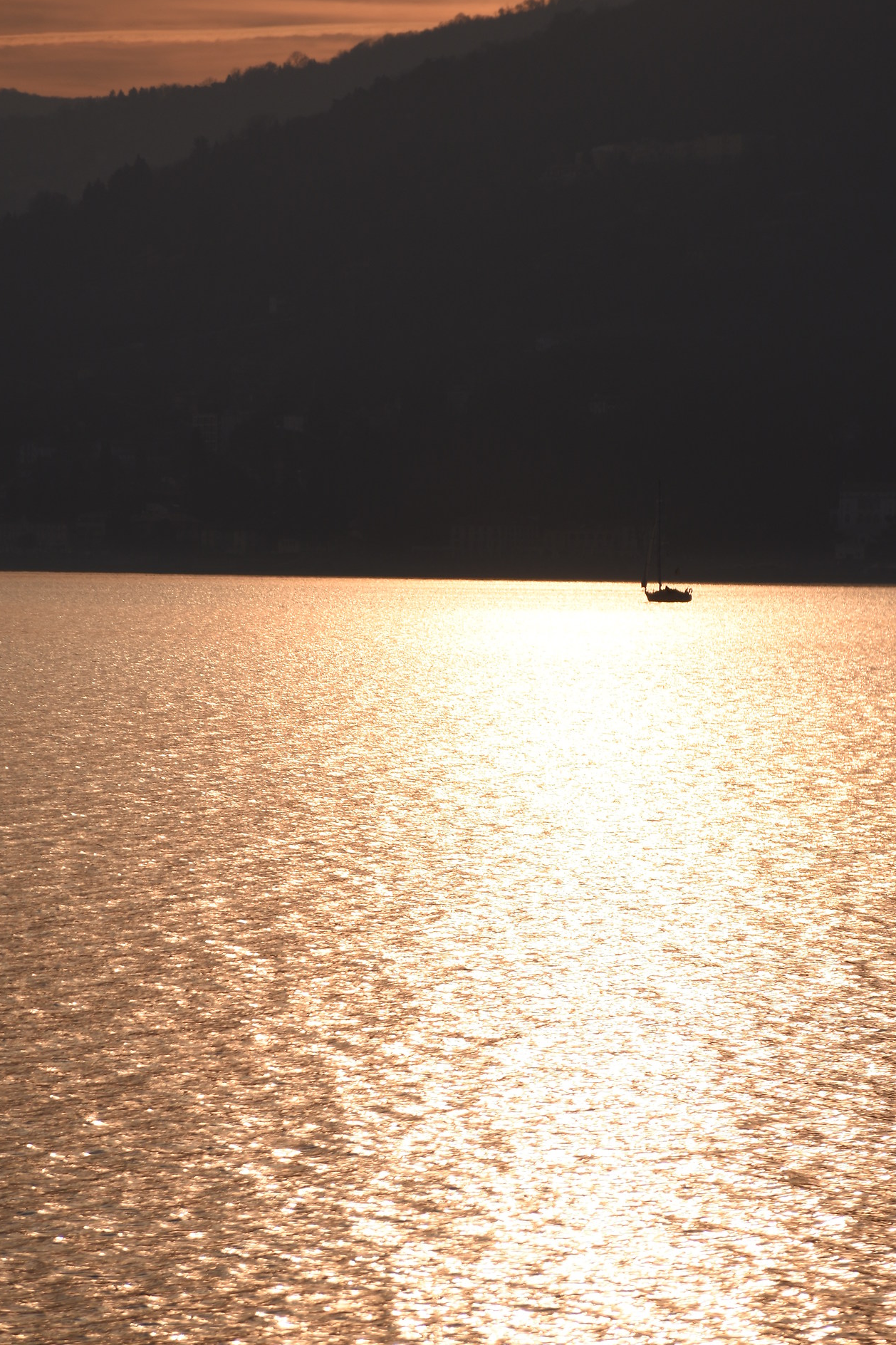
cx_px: 511
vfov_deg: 7.7
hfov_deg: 5.1
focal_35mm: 267
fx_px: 9971
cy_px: 655
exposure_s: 1/800
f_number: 8
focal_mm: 140
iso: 100
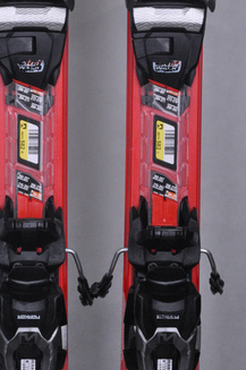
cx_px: 94
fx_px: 1697
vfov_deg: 12.5
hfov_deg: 8.3
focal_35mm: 165
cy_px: 172
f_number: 9.5
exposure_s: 1/125
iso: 3200
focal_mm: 80
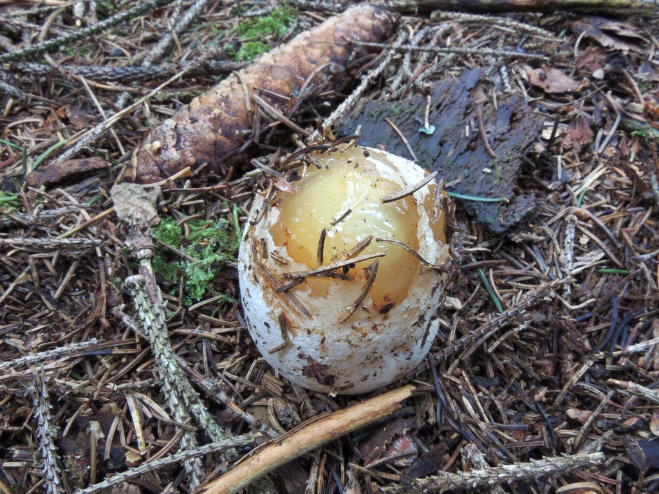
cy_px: 247
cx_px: 330
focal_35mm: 35
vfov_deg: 40.7
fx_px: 666
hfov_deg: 52.6
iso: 100
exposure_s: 1
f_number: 8.1
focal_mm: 6.2
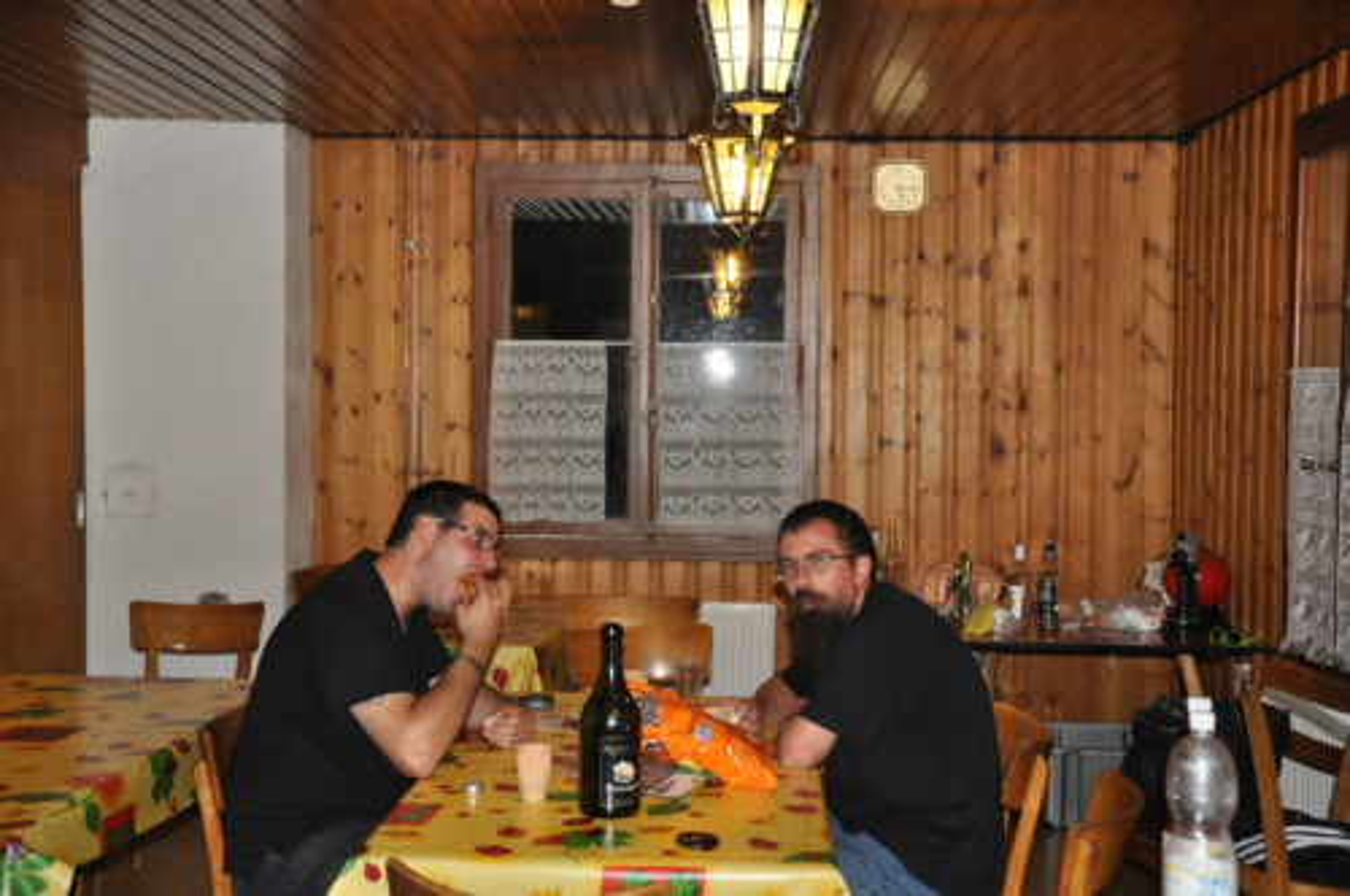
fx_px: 1685
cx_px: 675
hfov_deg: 43.7
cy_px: 448
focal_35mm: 45
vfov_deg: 29.8
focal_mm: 30
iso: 800
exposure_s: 1/60
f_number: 4.2
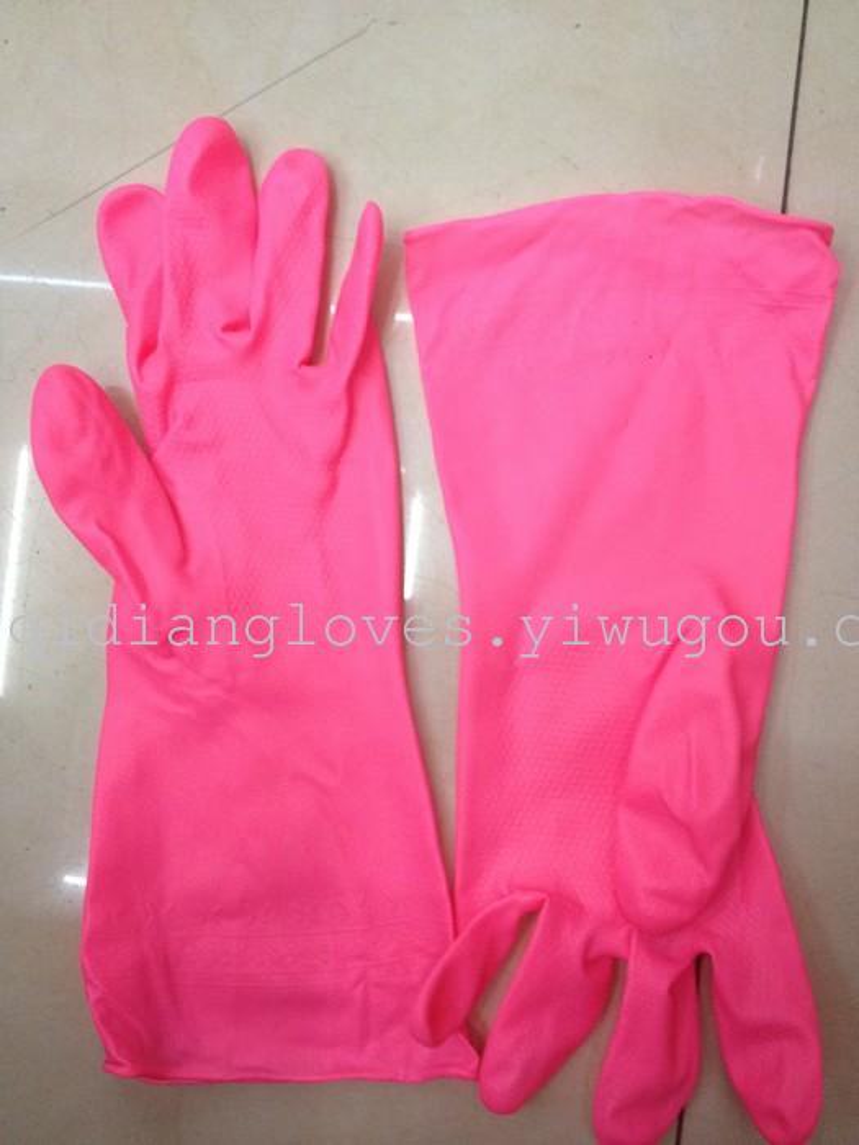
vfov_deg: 52.6
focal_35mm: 35
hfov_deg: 40.7
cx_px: 430
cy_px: 572
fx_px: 1158
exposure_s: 1/20
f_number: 2.4
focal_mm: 4.28
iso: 125
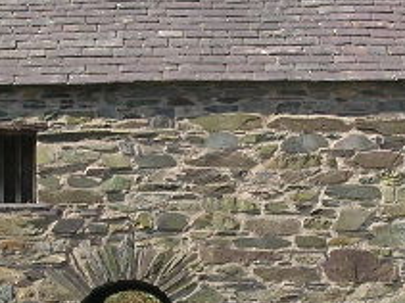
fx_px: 1883
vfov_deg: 9.2
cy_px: 171
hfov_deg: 12.2
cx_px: 301
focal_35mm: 161
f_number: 5.4
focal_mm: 7.7
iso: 50
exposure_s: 1/118
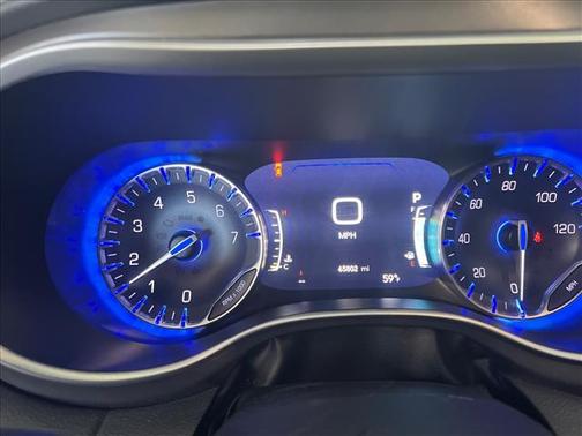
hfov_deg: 67.3
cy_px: 218
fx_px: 437
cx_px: 291
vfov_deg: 53.1
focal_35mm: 26
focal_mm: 5.7
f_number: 1.5
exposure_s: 1/60
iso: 500
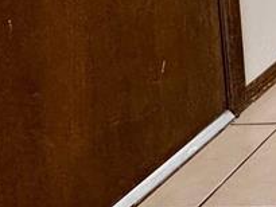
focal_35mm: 70
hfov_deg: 15.3
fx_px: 558
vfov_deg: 15.9
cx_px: 660
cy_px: -222
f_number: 2.2
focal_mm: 2.22
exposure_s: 1/120
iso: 250
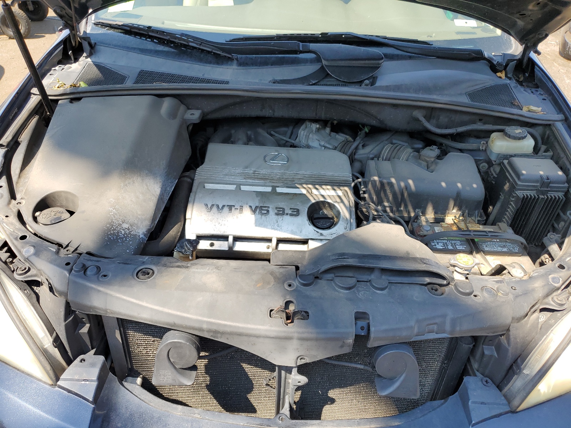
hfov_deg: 67.3
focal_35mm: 26
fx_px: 429
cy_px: 214
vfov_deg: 53.1
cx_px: 286
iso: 50
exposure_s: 1/625
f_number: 1.5
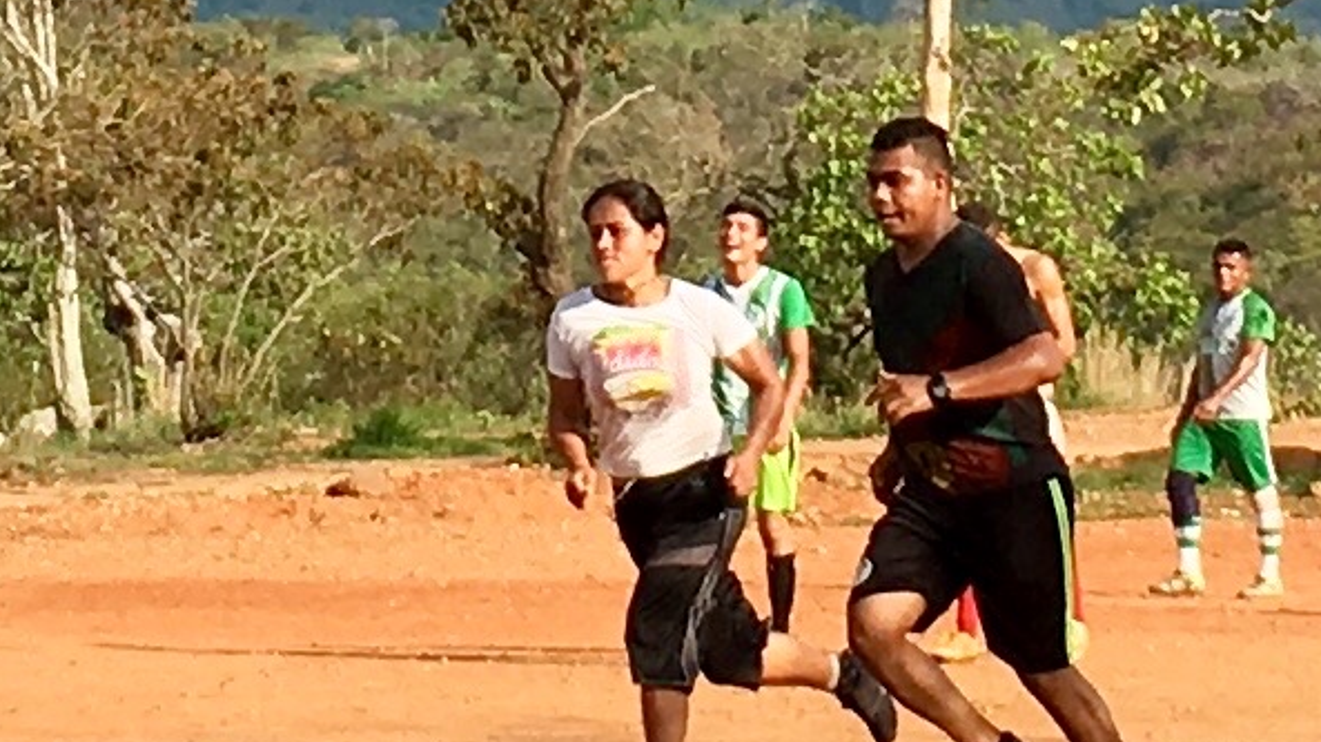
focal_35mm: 215
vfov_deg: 5.6
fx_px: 7528
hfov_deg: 10.0
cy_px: -582
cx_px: 412
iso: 25
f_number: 2.2
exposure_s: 1/1261
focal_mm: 4.15
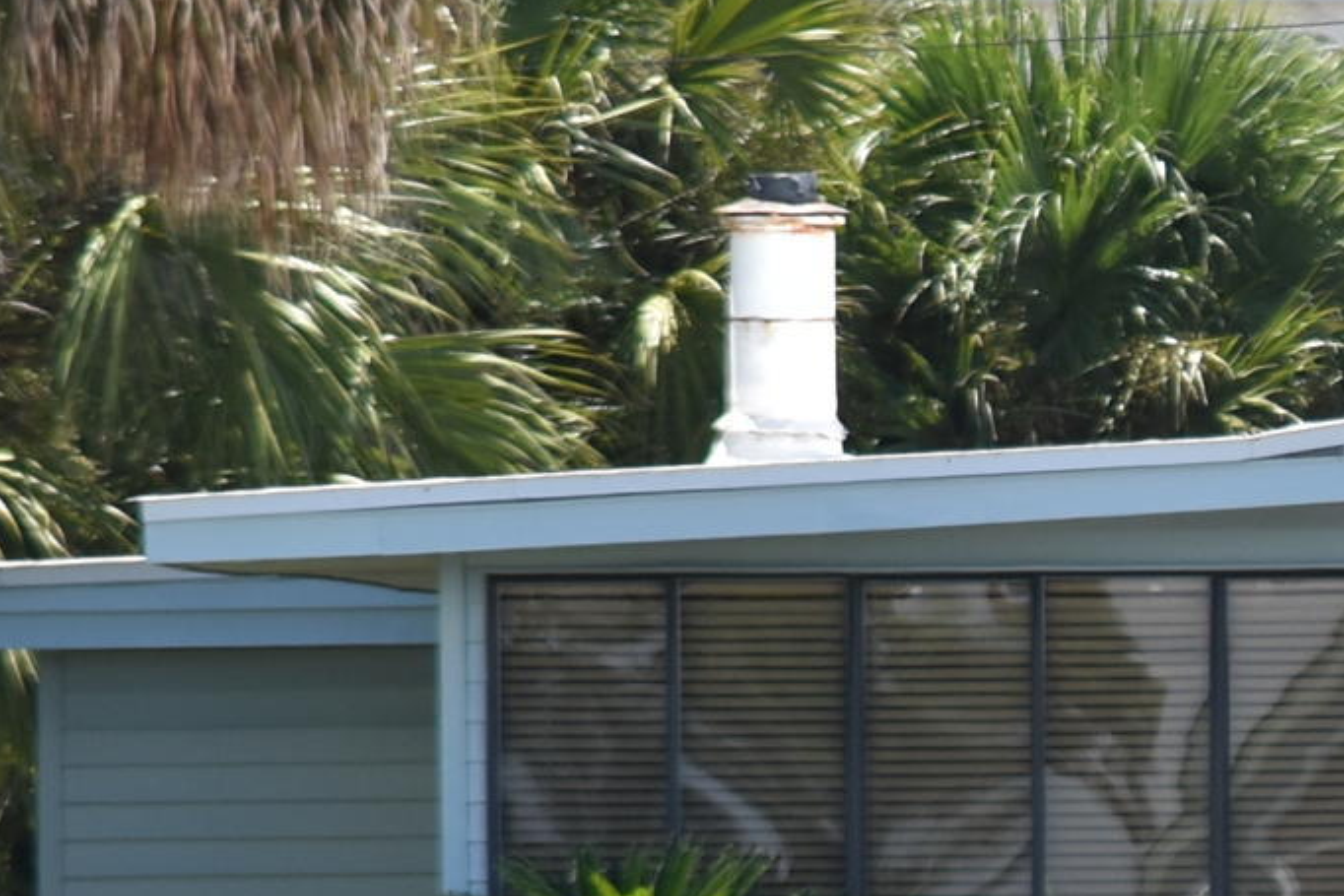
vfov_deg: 1.1
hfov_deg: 1.6
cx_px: 2065
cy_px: 921
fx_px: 48025
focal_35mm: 1286
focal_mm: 195
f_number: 6.3
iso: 200
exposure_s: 1/640
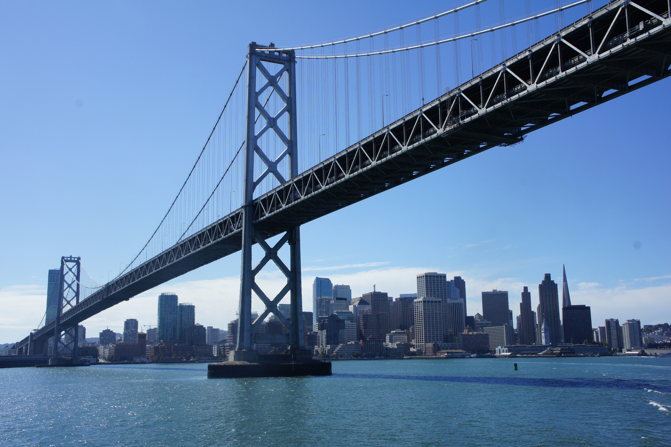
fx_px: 699
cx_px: 336
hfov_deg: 51.3
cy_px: 224
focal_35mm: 38
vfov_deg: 35.5
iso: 200
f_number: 11
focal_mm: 25
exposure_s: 1/400
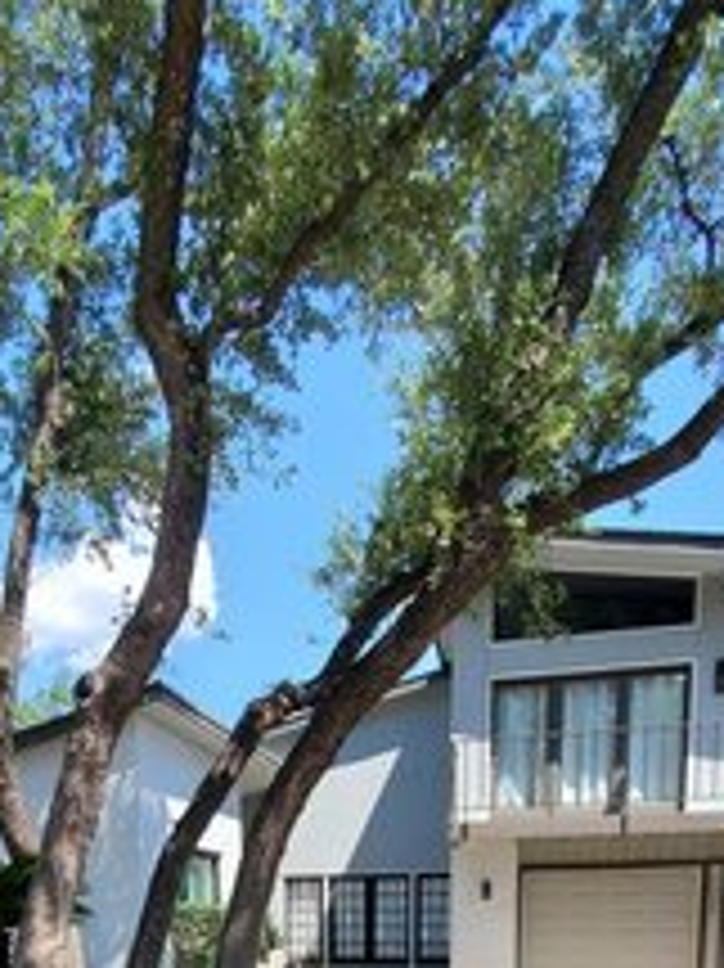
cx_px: 301
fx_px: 810
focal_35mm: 29
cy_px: 1040
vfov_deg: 47.0
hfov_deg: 48.0
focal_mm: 1.8
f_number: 2.2
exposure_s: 1/679
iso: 50
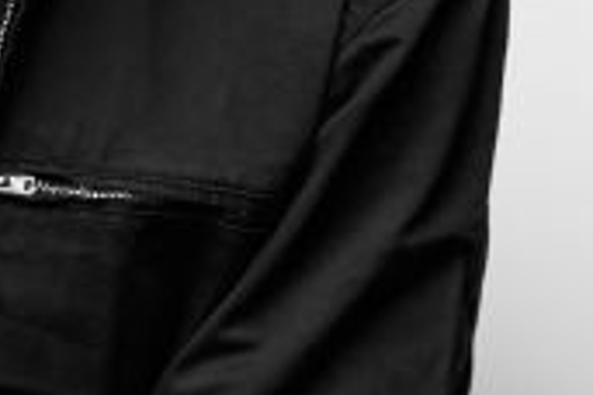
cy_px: 343
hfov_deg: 7.9
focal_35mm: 257
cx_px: -134
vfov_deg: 5.3
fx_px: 4233
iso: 160
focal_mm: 55
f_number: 8
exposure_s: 1/160
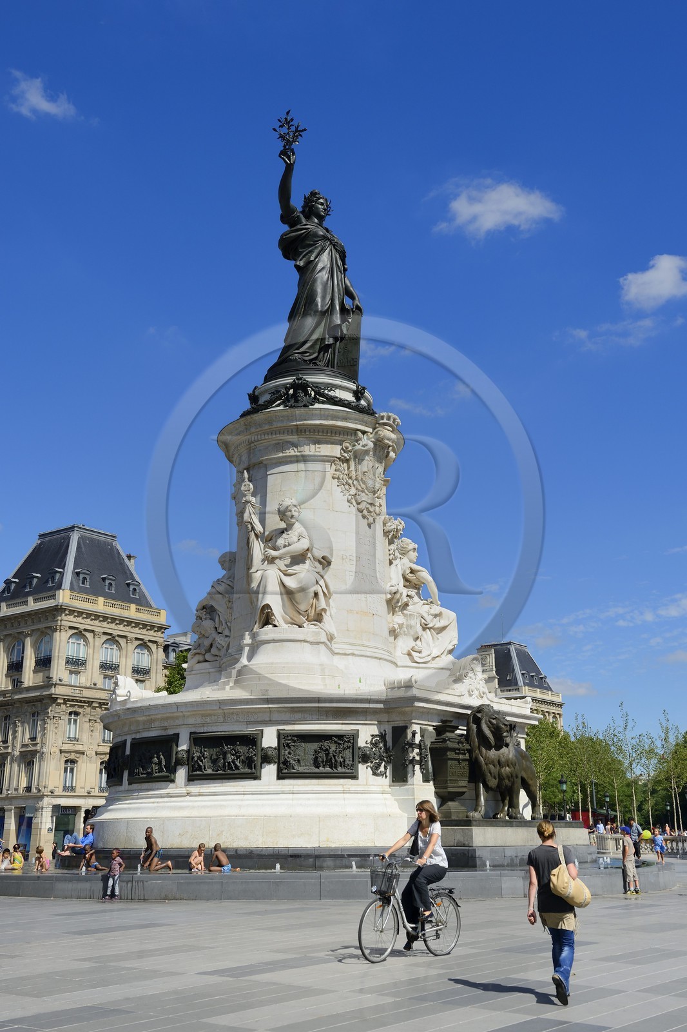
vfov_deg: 54.4
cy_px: 516
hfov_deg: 37.8
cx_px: 344
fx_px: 1002
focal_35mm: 35
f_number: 9
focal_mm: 35
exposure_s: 1/400
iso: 100
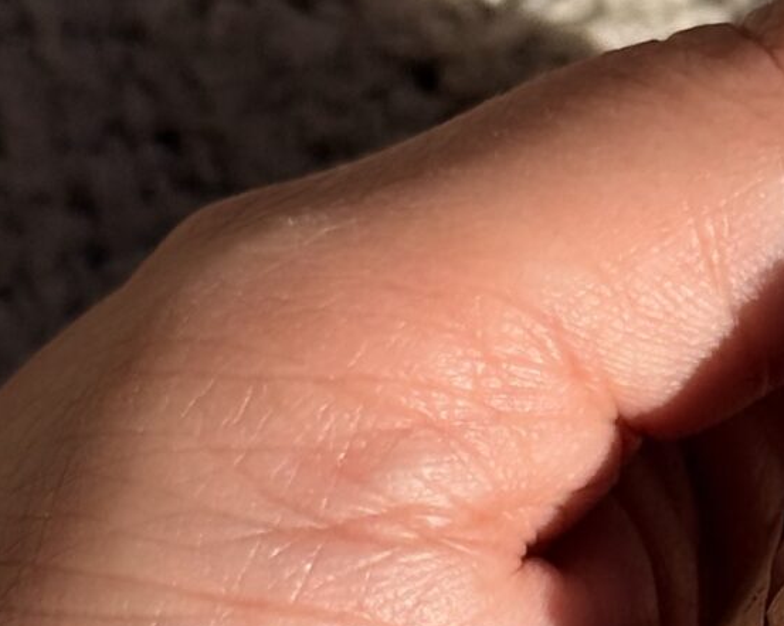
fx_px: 5033
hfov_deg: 8.7
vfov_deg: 7.1
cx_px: 1107
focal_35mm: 217
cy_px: 714
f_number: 1.78
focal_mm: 6.76
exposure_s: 1/1116
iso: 80
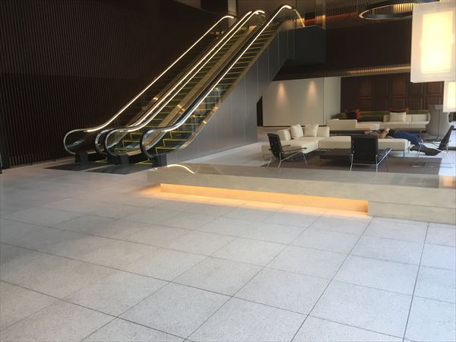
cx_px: 228
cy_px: 171
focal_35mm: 29
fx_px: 382
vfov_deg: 48.2
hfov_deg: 61.7
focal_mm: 4.15
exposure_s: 1/40
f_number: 2.2
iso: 32
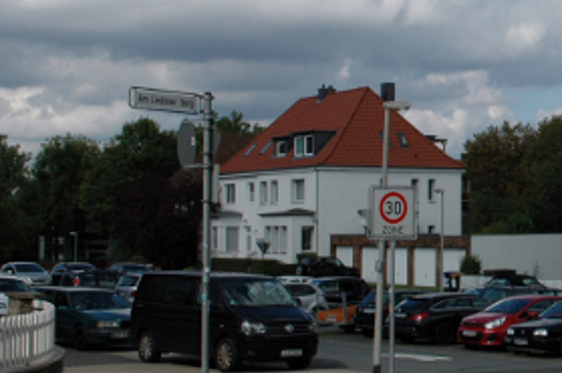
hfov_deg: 23.1
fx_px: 1309
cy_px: 140
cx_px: 584
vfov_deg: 16.2
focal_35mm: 84
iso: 400
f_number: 11
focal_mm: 26
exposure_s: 1/500
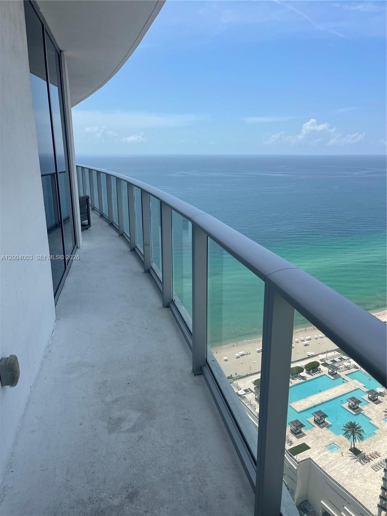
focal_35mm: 26
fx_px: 388
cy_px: 258
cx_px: 194
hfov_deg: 53.1
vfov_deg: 67.3
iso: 32
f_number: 1.6
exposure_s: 1/4525
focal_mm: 5.1
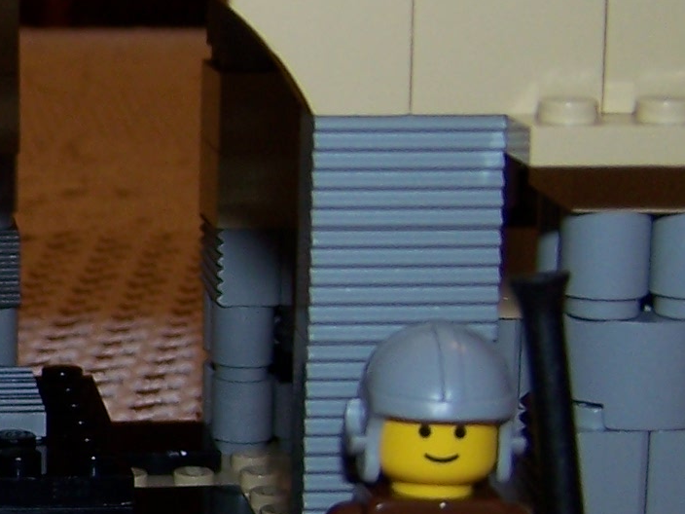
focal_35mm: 139
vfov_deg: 10.6
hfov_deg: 13.6
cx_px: -224
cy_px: 393
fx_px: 2751
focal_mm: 6.3
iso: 80
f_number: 2.8
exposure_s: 1/60
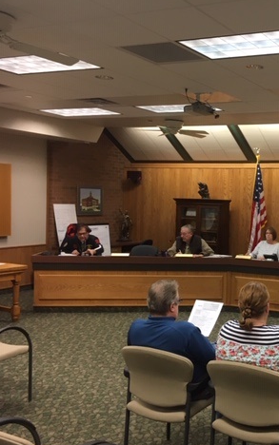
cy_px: 223
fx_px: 510
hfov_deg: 28.2
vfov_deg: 47.2
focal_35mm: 42
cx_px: 297
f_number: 2.2
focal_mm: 4.15
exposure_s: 1/30
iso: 50
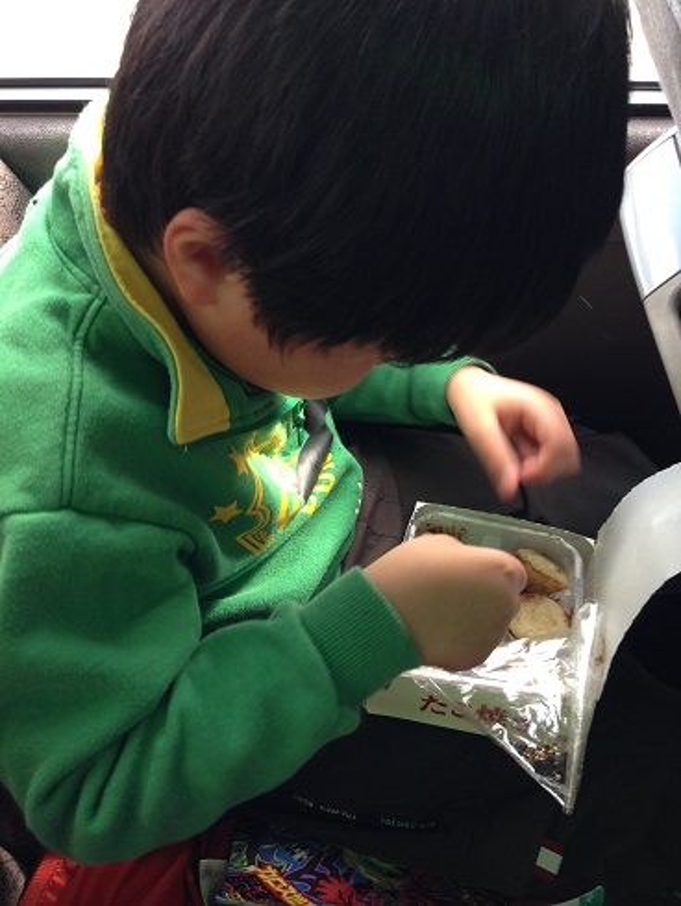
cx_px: 340
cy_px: 453
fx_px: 865
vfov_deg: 55.3
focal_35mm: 33
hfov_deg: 43.0
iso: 64
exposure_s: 1/40
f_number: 2.4
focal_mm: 4.12
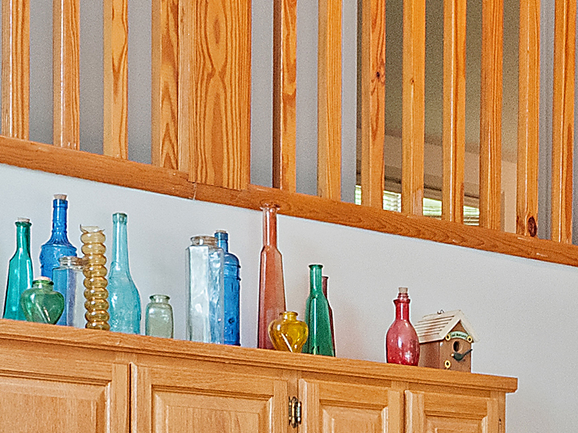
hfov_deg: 17.8
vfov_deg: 13.0
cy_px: 657
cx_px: 552
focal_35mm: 108
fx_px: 1803
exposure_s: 1/15
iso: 400
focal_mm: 9
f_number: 5.6
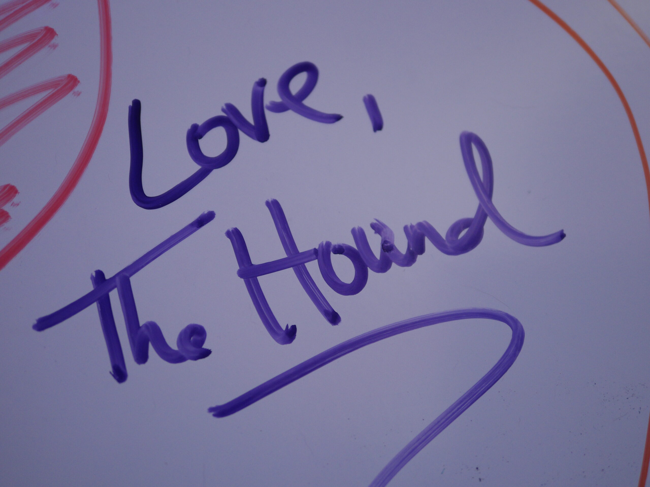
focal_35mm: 50
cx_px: 325
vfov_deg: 29.1
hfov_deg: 38.2
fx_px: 939
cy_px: 244
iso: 500
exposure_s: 1/125
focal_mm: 25
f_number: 1.4
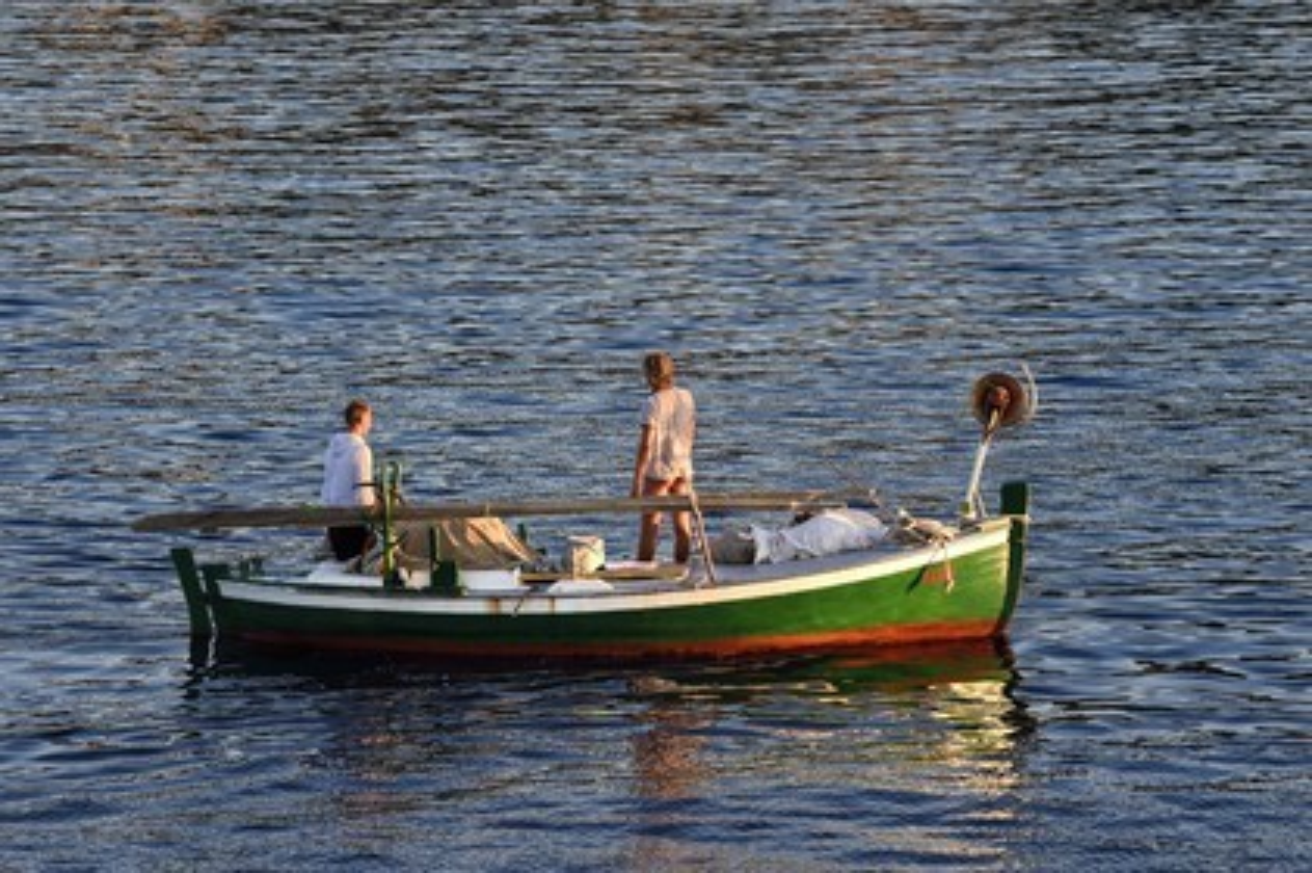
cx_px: 656
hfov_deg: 11.4
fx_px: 6555
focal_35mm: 180
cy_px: 436
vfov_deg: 7.6
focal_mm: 180
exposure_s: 1/250
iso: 400
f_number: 8
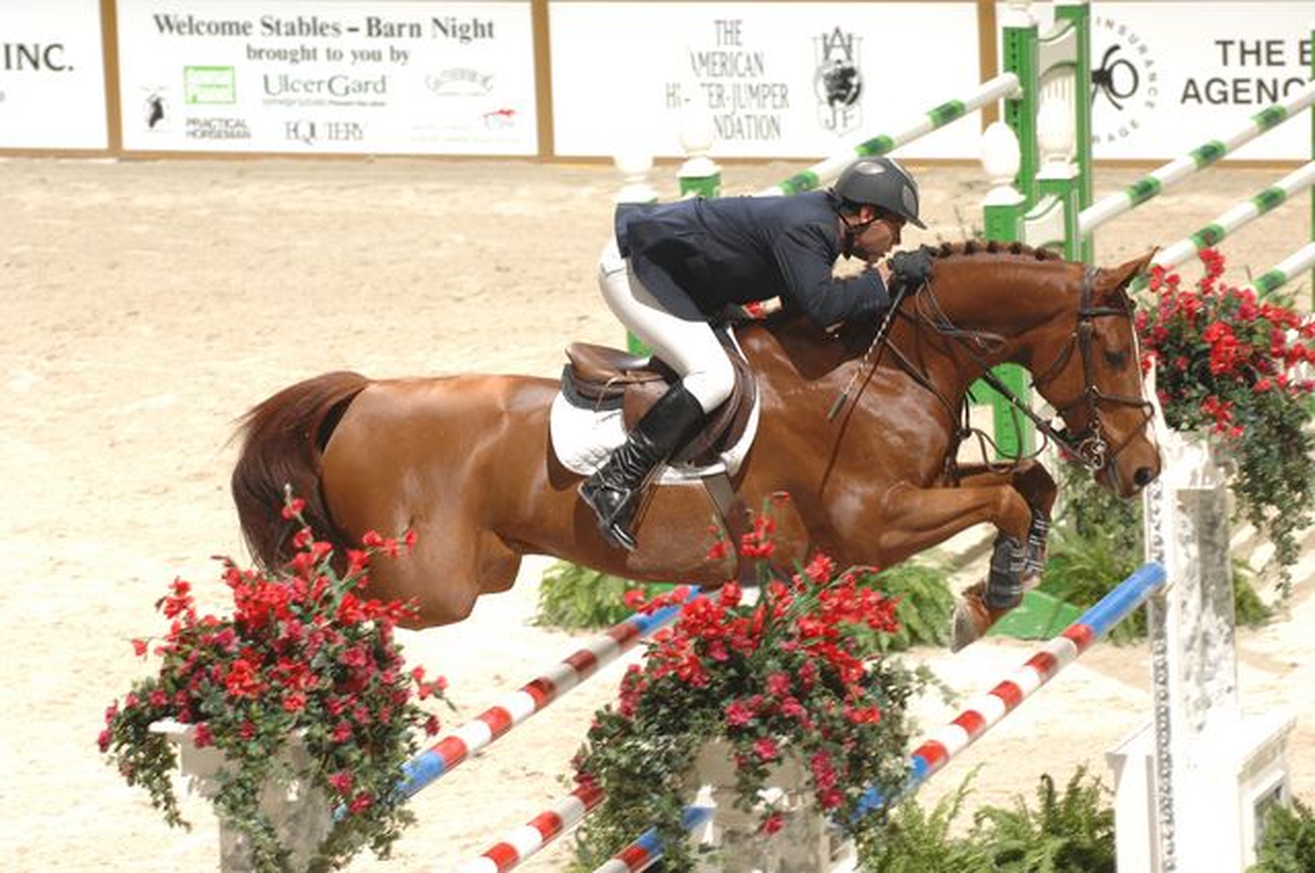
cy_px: 436
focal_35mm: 225
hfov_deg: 9.2
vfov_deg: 6.1
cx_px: 658
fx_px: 8208
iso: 320
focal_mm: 150
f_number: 5
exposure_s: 1/250
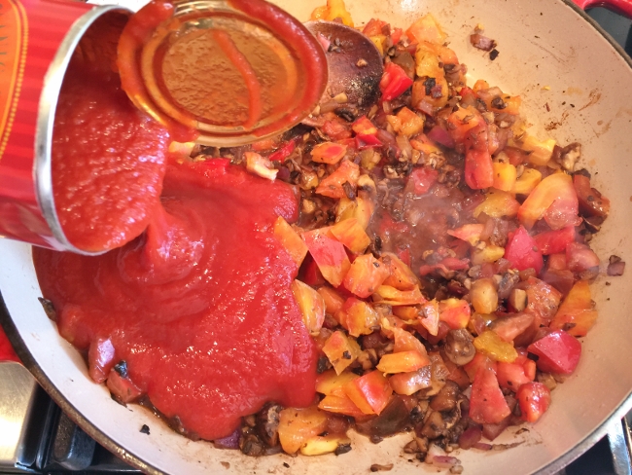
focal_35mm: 29
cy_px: 238
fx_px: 530
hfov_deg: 61.6
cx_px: 316
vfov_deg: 48.3
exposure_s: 1/15
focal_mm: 4.15
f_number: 2.2
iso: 40
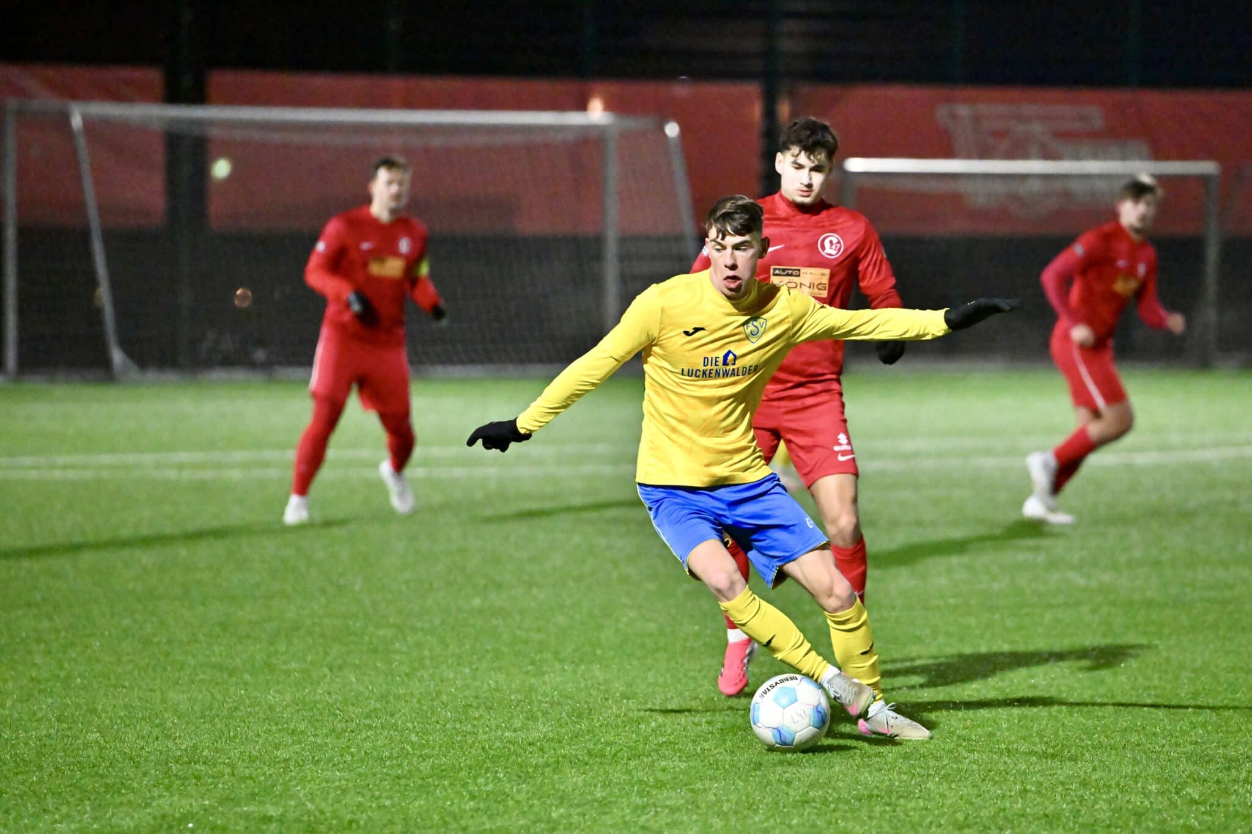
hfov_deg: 10.3
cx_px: 626
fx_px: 6954
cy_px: 417
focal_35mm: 200
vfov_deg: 6.9
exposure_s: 1/1250
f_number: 3.2
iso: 10000
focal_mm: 200
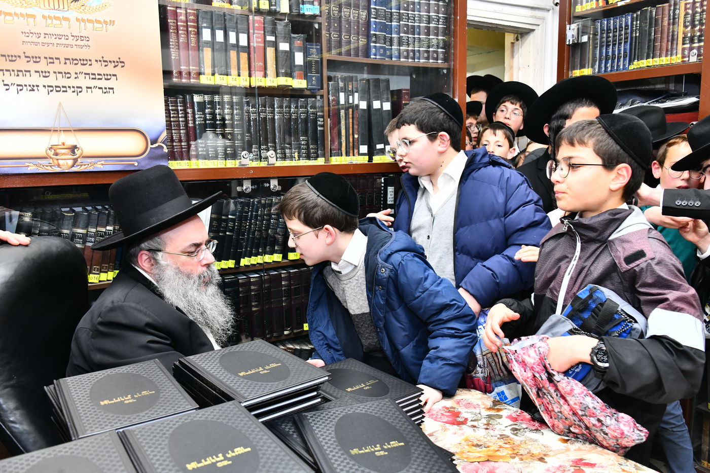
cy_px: 236
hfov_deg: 65.5
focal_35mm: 28
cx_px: 355
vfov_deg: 46.4
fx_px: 552
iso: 1600
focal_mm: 28
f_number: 5.6
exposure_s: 1/160
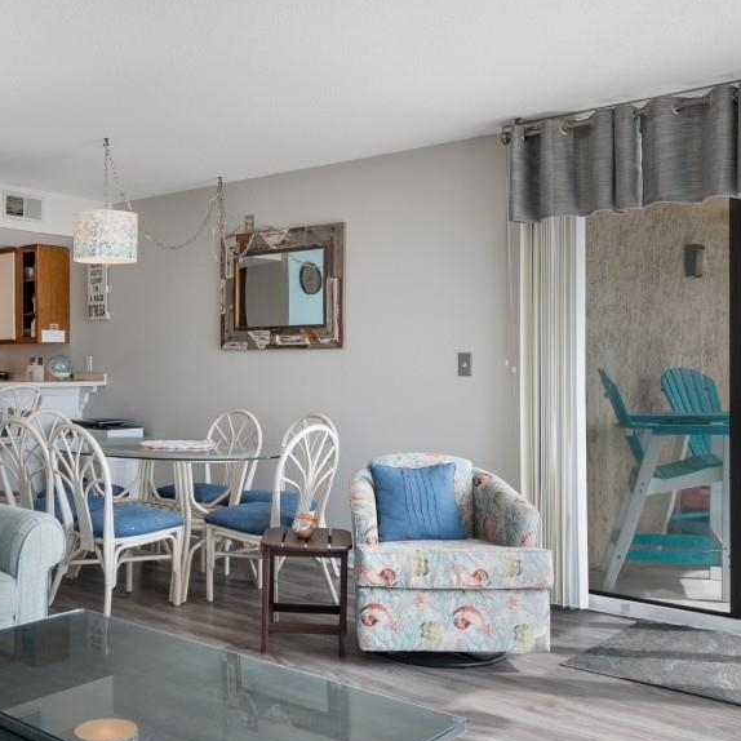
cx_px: 219
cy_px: 340
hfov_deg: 45.0
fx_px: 872
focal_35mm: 36
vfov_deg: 46.0
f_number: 4.5
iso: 100
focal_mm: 10
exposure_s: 1/60
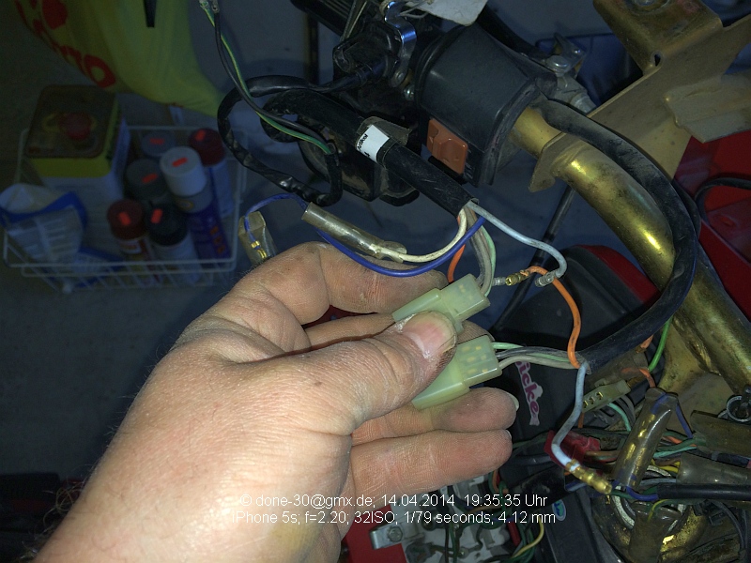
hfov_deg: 60.0
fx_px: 651
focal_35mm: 30
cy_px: 282
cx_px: 376
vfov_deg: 46.8
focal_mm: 4.12
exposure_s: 1/79
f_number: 2.2
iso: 32
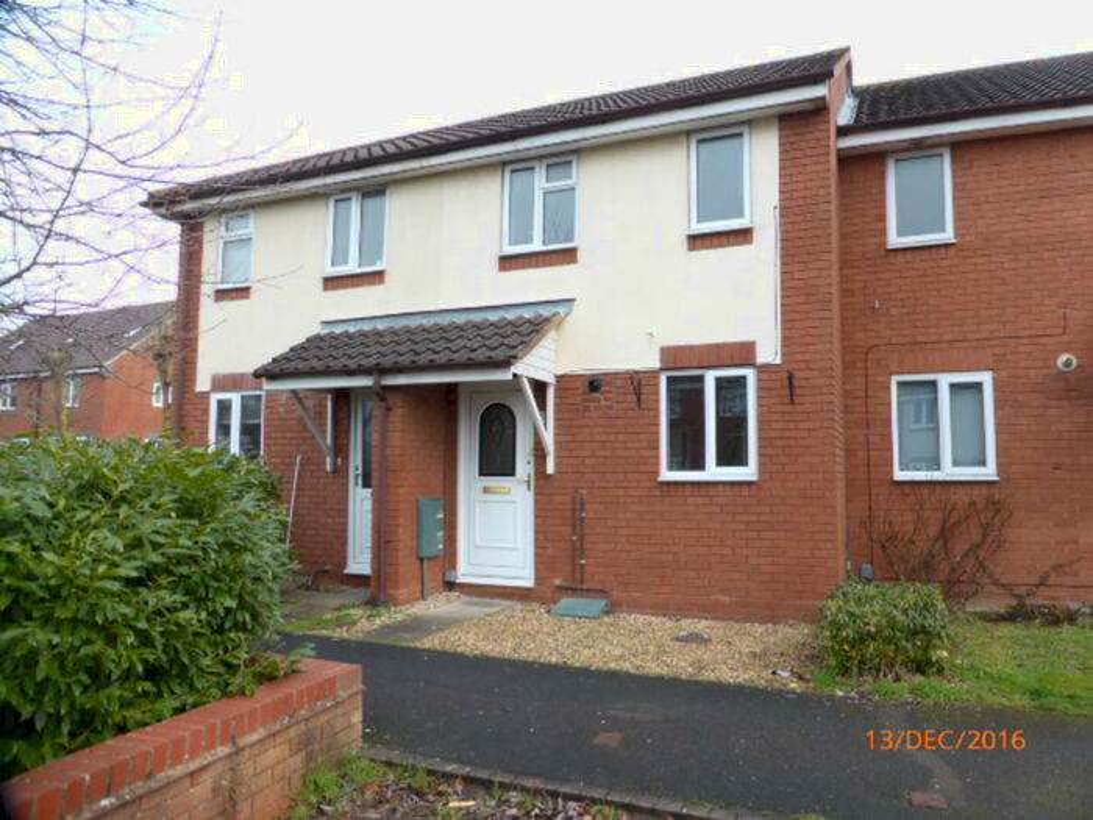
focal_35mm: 24
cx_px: 546
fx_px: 758
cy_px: 410
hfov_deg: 71.6
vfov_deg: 56.8
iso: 100
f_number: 3.3
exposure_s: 1/80
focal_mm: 4.3
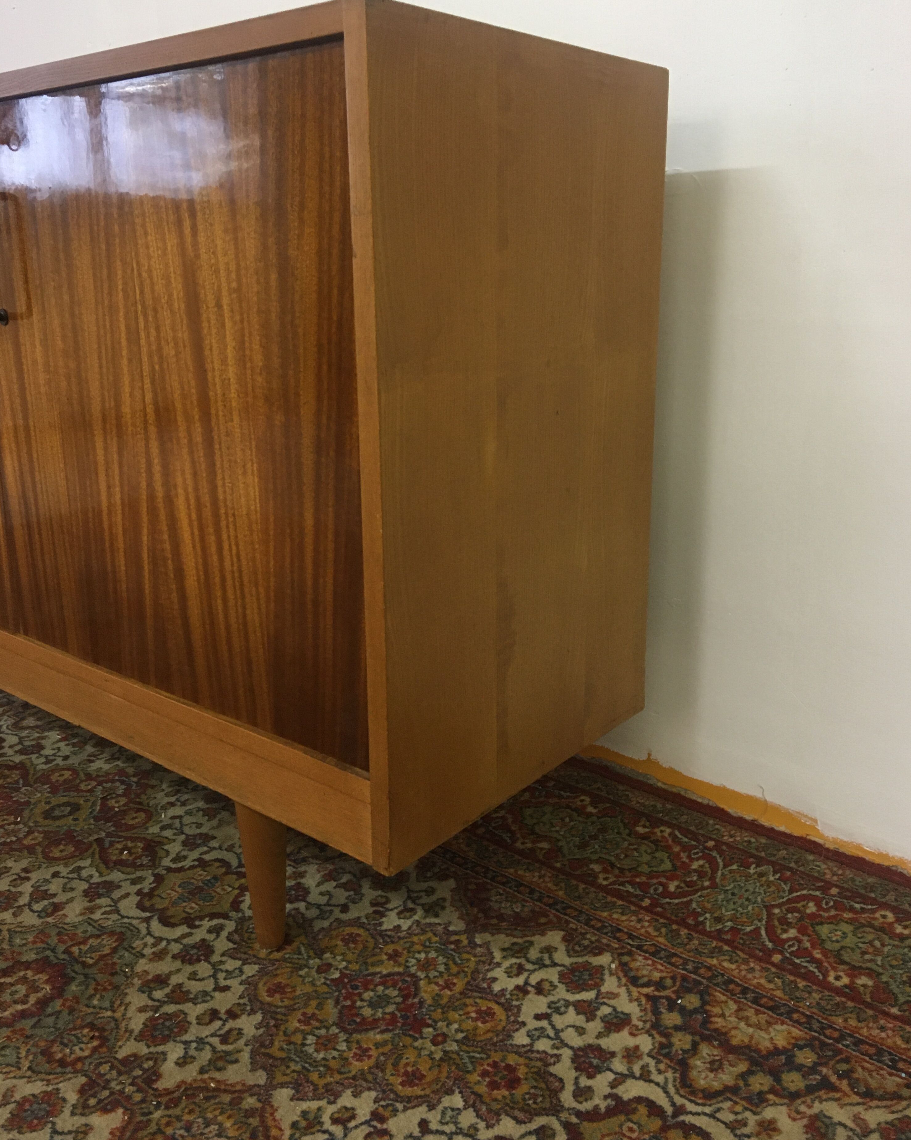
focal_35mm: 31
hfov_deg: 47.1
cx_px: 457
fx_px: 1045
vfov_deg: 57.1
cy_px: 525
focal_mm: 4.15
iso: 160
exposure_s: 1/33
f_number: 2.2
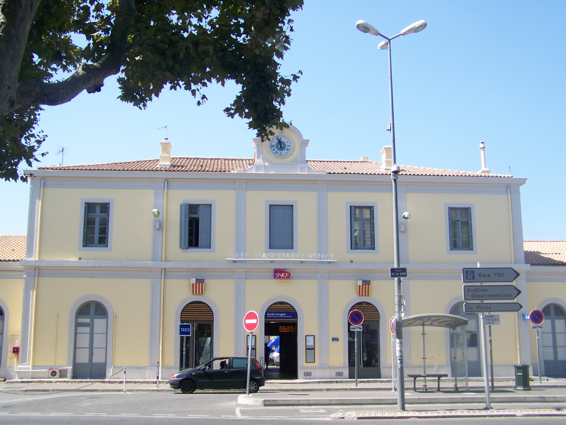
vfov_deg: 33.6
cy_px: 212
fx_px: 703
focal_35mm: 43
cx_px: 283
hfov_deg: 43.9
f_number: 4
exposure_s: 1/400
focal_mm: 7.2
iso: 80
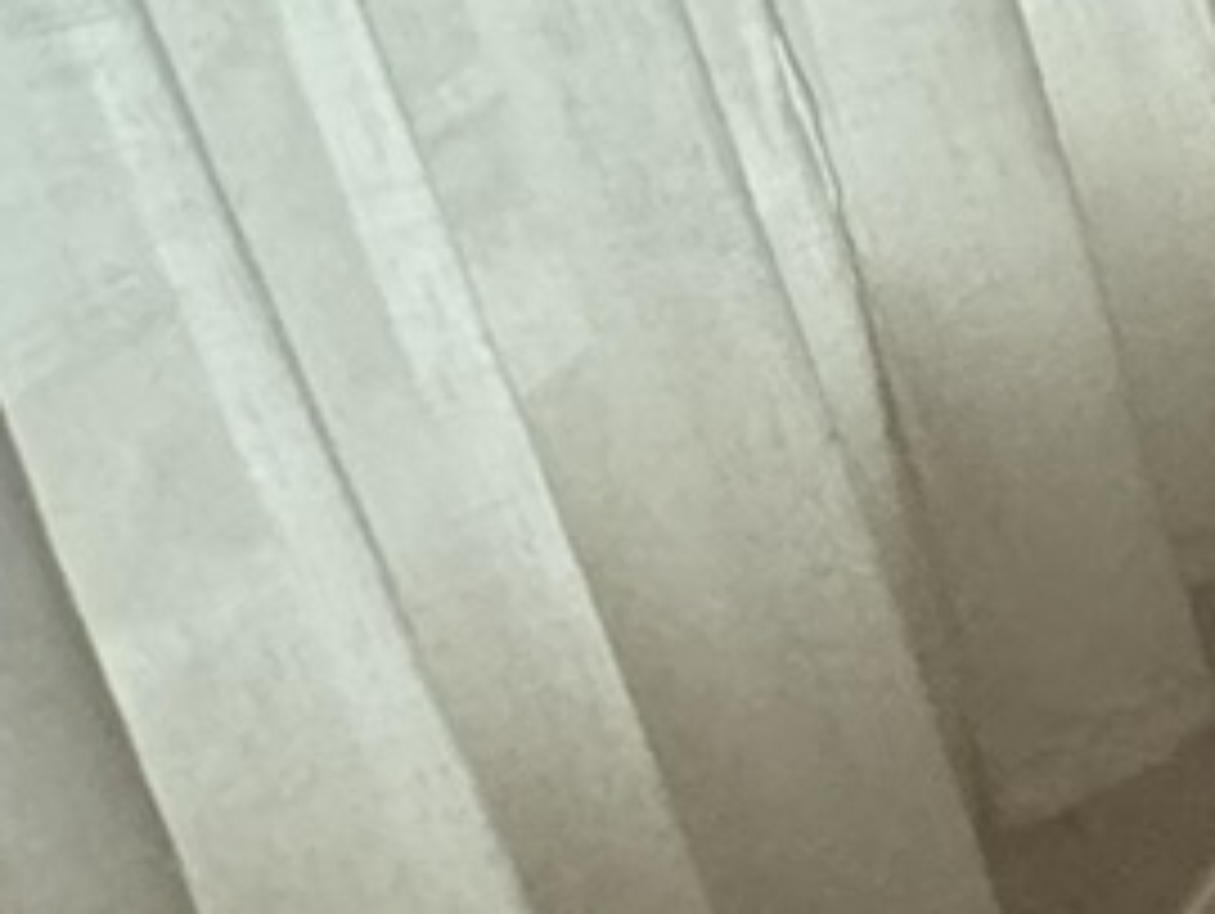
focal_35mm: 106
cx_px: 3771
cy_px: 356
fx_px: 3724
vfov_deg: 14.0
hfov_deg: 10.9
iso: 400
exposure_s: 1/59
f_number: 2.2
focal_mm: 2.22
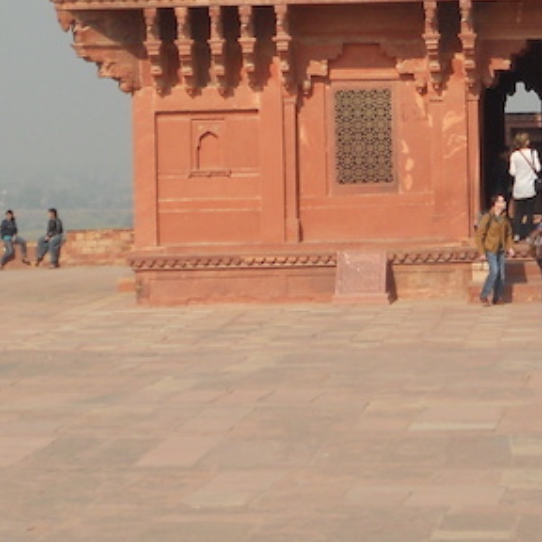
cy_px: -102
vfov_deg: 10.1
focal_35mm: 170
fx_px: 3011
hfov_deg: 10.2
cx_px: 493
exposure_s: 1/500
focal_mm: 9.8
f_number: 4.8
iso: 80
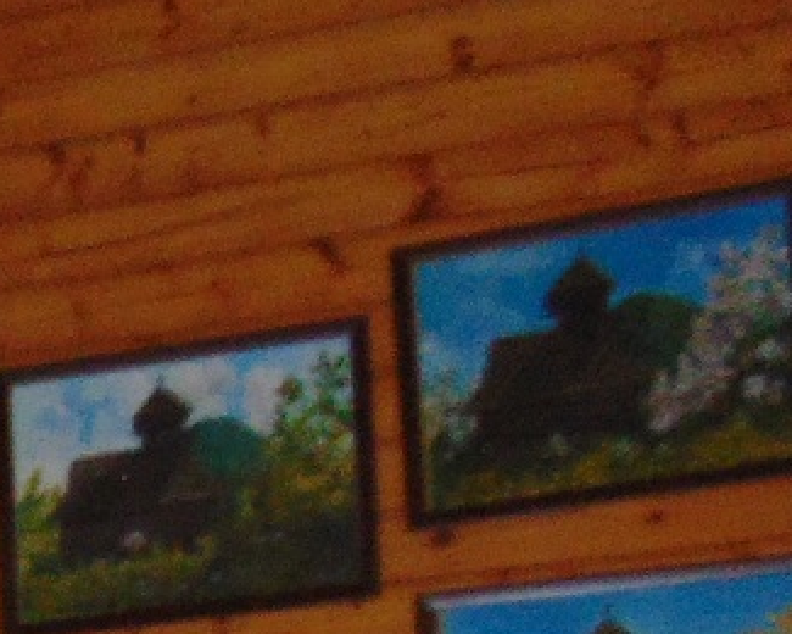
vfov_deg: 10.2
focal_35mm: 137
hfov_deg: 12.2
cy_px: 1370
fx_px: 3211
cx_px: -880
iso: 200
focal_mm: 4.5
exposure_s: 1/30
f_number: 3
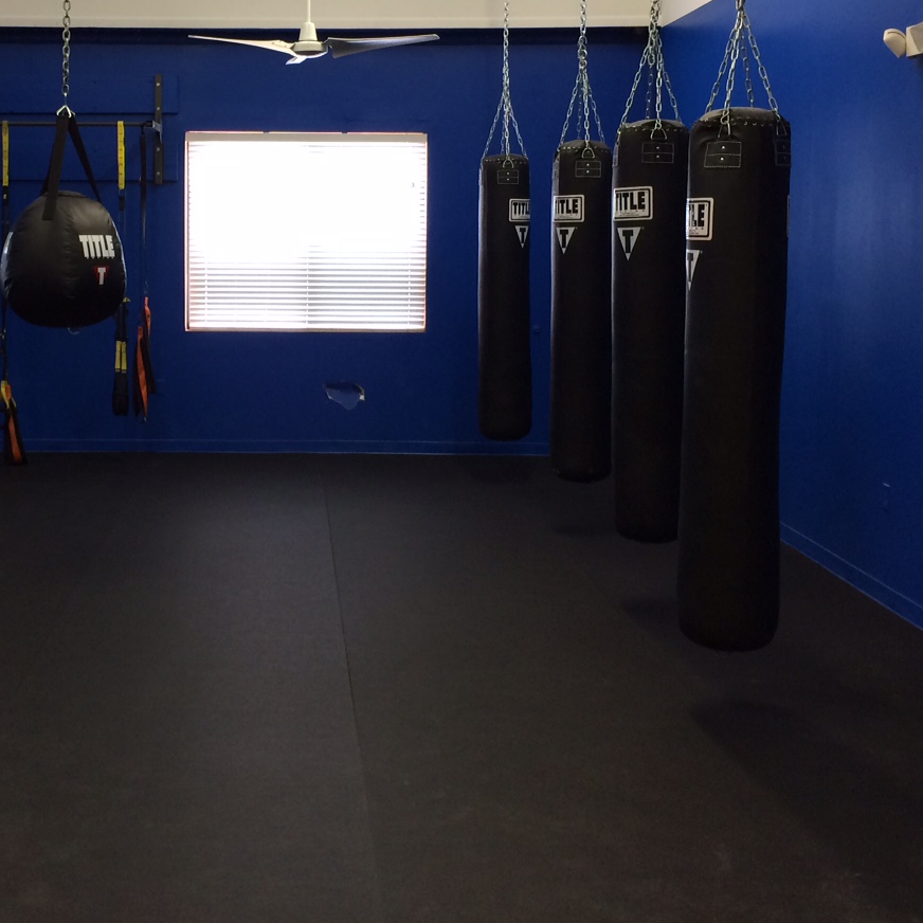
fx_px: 1448
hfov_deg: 34.9
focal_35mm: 48
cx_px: 292
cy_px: 288
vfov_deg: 34.9
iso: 80
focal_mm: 4.15
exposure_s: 1/30
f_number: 2.2
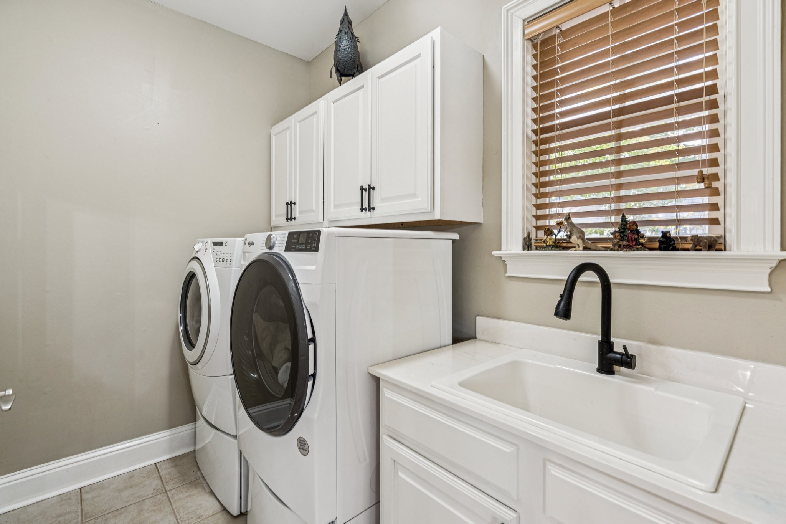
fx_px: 349
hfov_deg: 96.7
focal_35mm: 16
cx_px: 393
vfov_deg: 73.7
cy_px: 262
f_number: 5.6
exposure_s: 1/25
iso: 400
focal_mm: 16
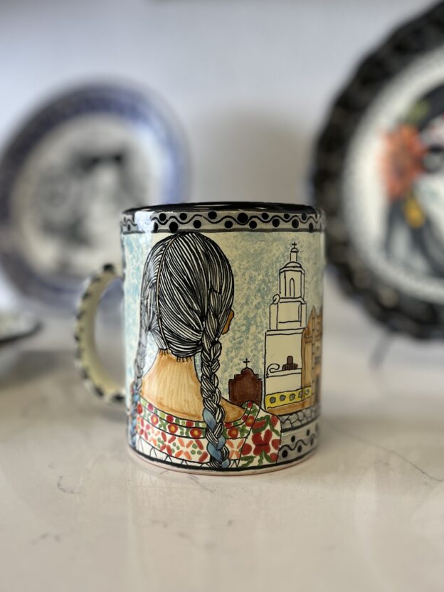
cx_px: 199
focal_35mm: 32
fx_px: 547
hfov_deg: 44.1
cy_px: 298
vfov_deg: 56.8
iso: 50
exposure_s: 1/120
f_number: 1.6
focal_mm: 5.1
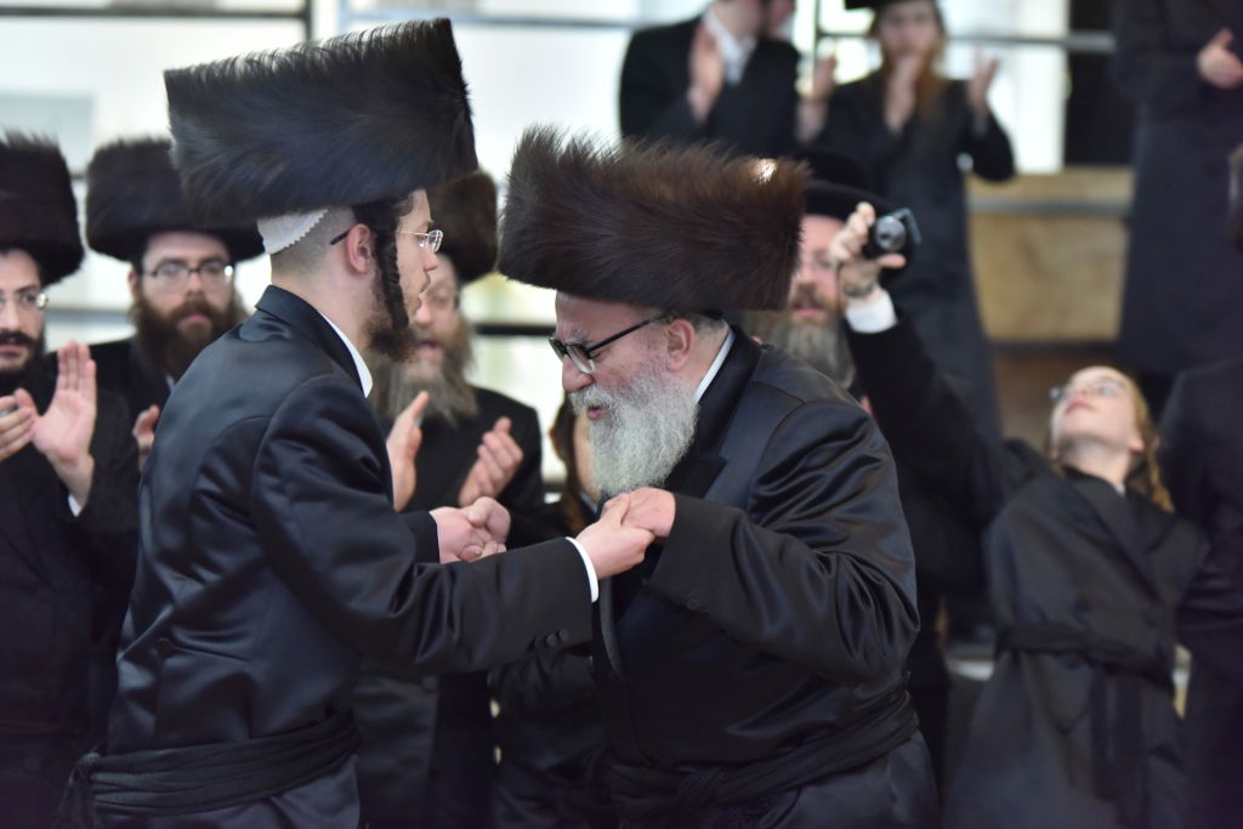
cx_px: 622
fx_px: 4213
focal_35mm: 122
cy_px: 414
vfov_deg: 11.2
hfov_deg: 16.8
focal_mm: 122
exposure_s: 1/160
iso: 1600
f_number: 2.8
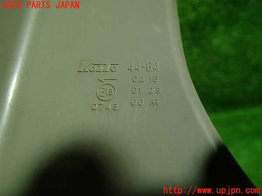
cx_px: 131
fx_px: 227
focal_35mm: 30
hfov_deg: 60.0
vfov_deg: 46.8
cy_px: 98
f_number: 2.3
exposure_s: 1/40
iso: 200
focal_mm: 5.4
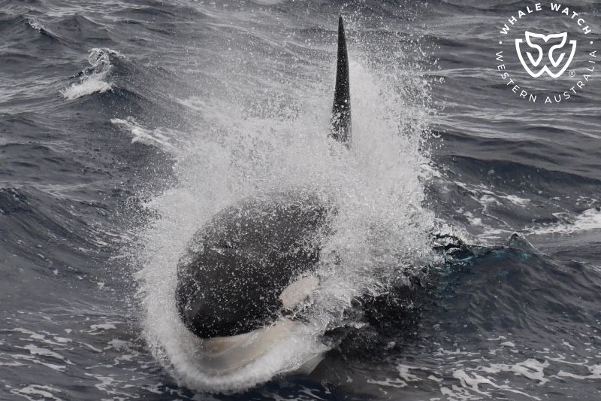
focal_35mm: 145
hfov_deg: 14.2
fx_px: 2420
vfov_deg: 9.5
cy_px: 200
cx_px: 300
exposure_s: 1/8000
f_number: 5.6
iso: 1100
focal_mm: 145
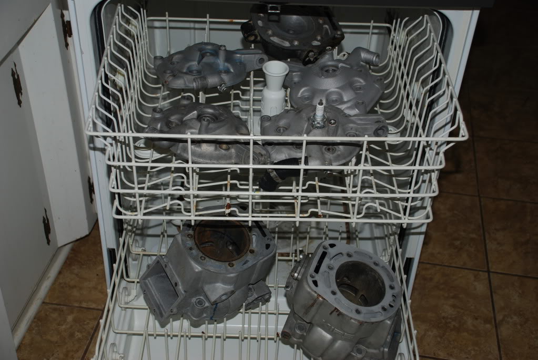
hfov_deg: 41.1
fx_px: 718
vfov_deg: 28.2
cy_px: 180
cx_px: 269
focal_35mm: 48
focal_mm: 32
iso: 100
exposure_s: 1/125
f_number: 4.2
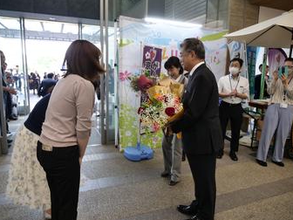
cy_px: 110
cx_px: 148
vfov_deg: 54.9
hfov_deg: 69.4
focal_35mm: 25
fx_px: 212
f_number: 2.8
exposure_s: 1/60
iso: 400
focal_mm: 12
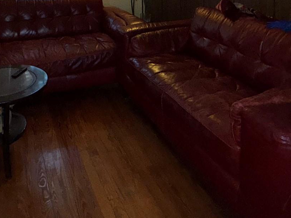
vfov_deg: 33.5
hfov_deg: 51.5
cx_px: 92
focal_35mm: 35
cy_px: -41
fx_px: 294
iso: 100
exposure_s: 1/60
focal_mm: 2.22
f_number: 2.2
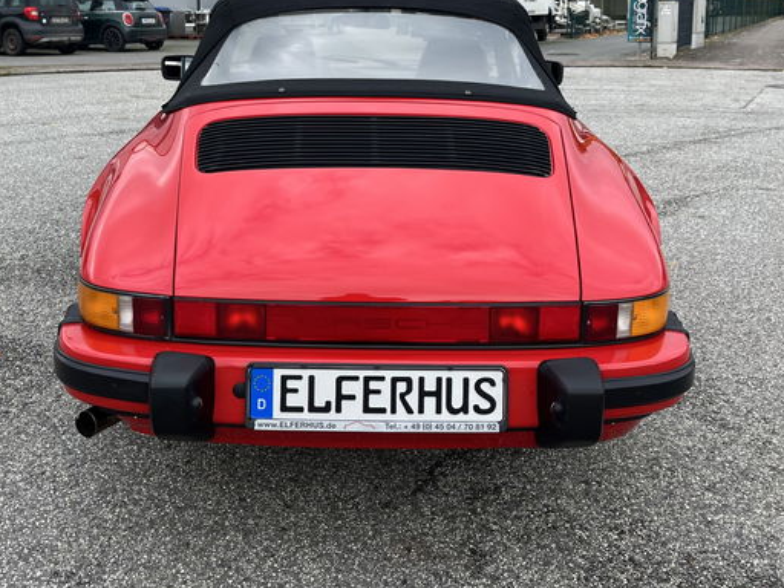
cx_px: 352
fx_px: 883
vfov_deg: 36.3
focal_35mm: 39
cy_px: 176
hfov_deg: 47.8
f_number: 1.6
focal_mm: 5.1
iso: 50
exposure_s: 1/705
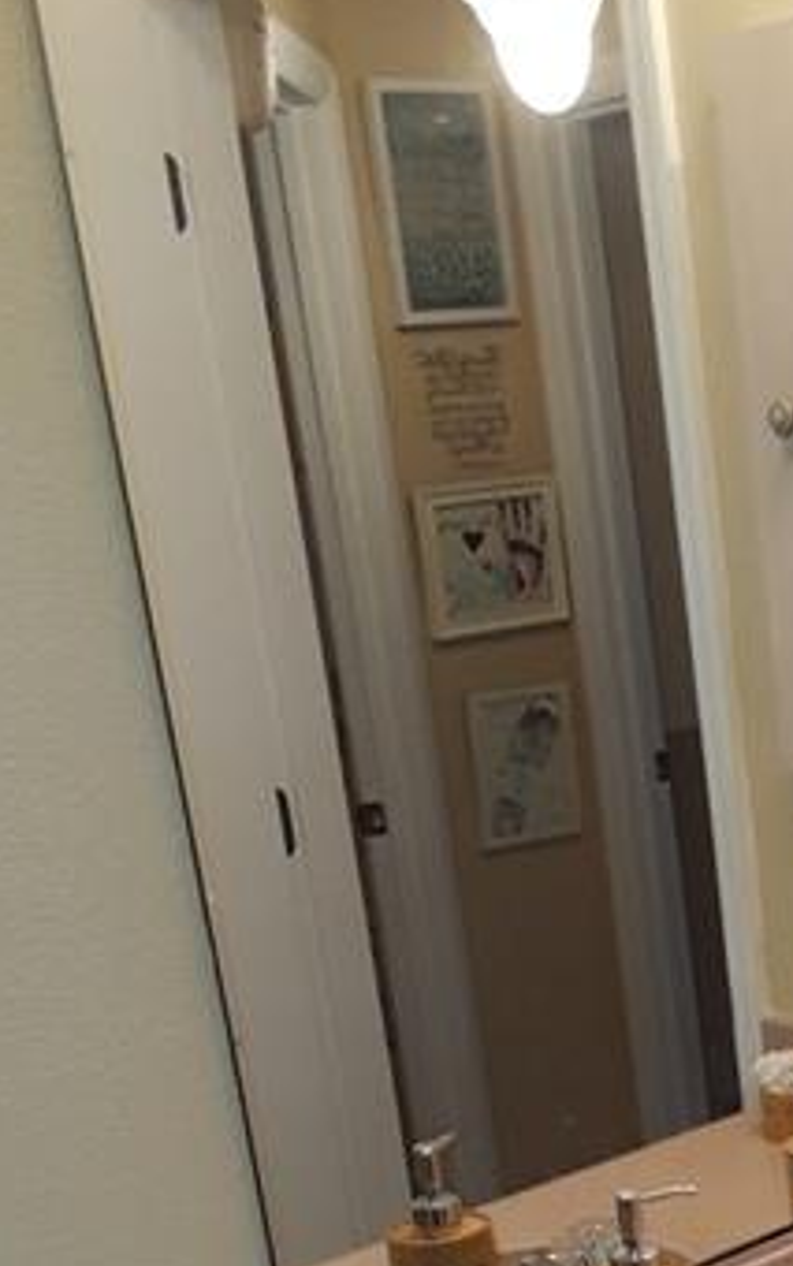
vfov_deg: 29.2
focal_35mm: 67
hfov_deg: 18.2
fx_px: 2313
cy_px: 1165
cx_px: 1028
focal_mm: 2.9
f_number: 1.9
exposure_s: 1/30
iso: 64
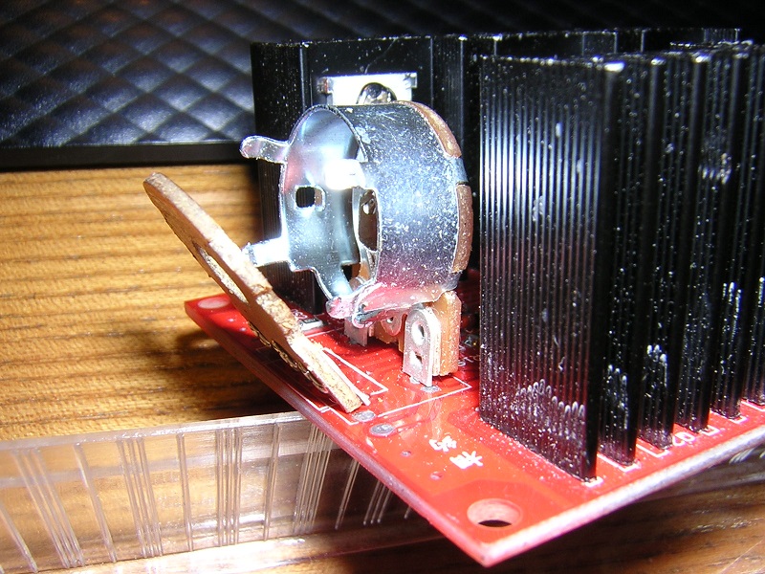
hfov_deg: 51.4
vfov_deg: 39.7
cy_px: 287
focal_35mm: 36
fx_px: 796
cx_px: 382
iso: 100
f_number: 5.2
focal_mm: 4.7
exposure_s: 1/60.1
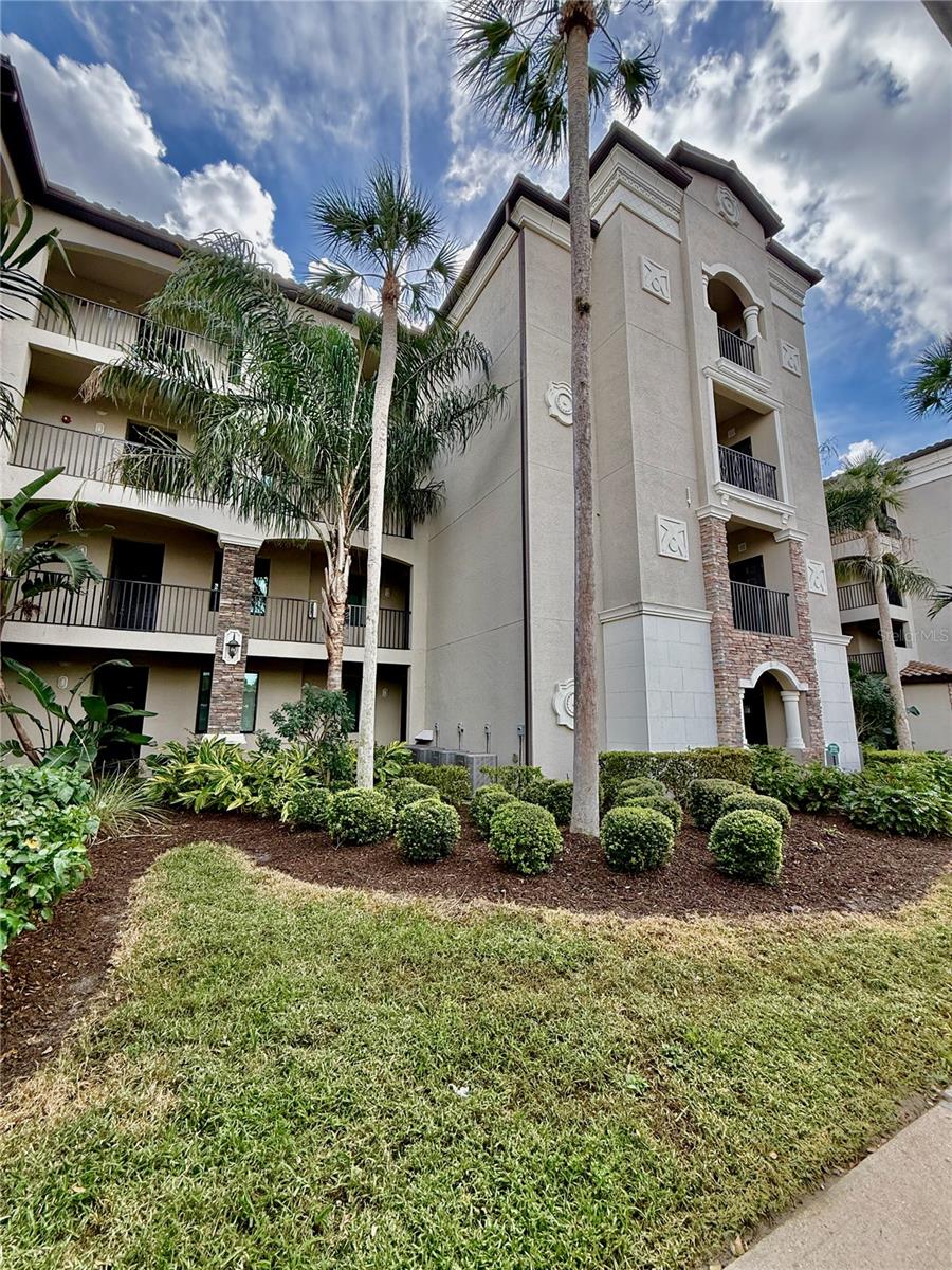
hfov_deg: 85.7
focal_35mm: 14
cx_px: 476
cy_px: 635
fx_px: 513
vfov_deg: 102.1
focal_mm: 2.22
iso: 50
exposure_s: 1/664
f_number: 2.2
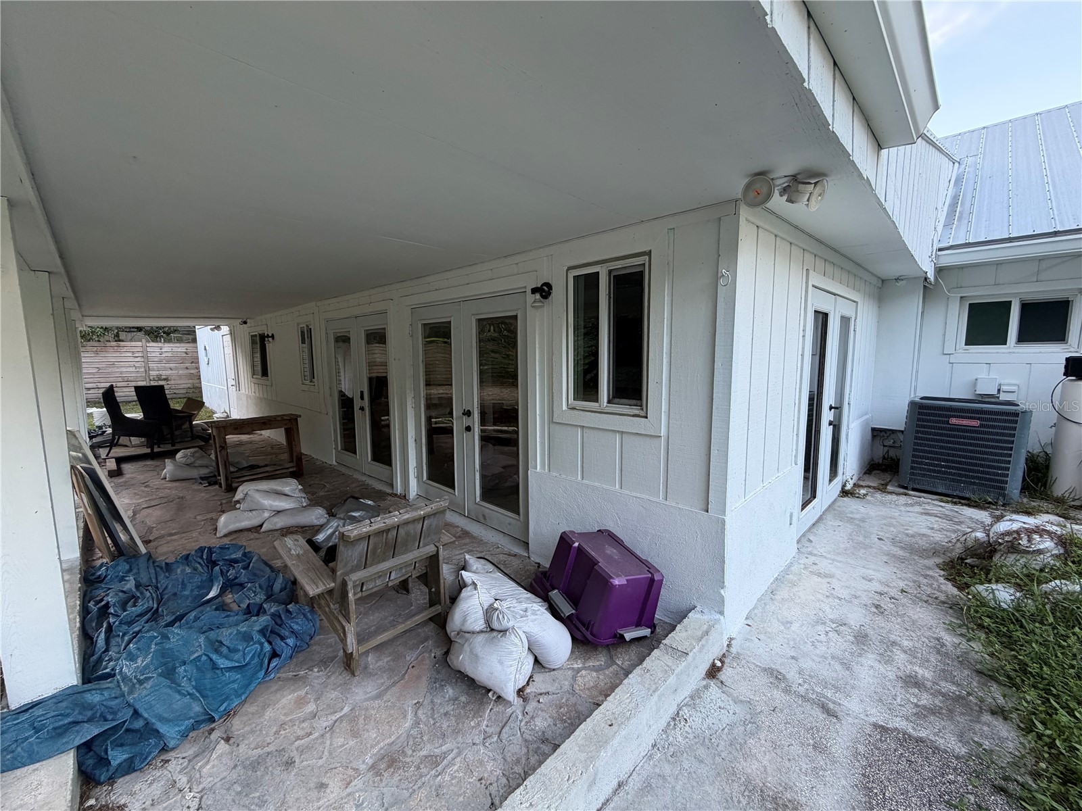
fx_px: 438
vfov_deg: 85.7
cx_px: 541
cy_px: 406
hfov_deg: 102.1
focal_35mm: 14
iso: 160
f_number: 2.2
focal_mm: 2.22
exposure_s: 1/121
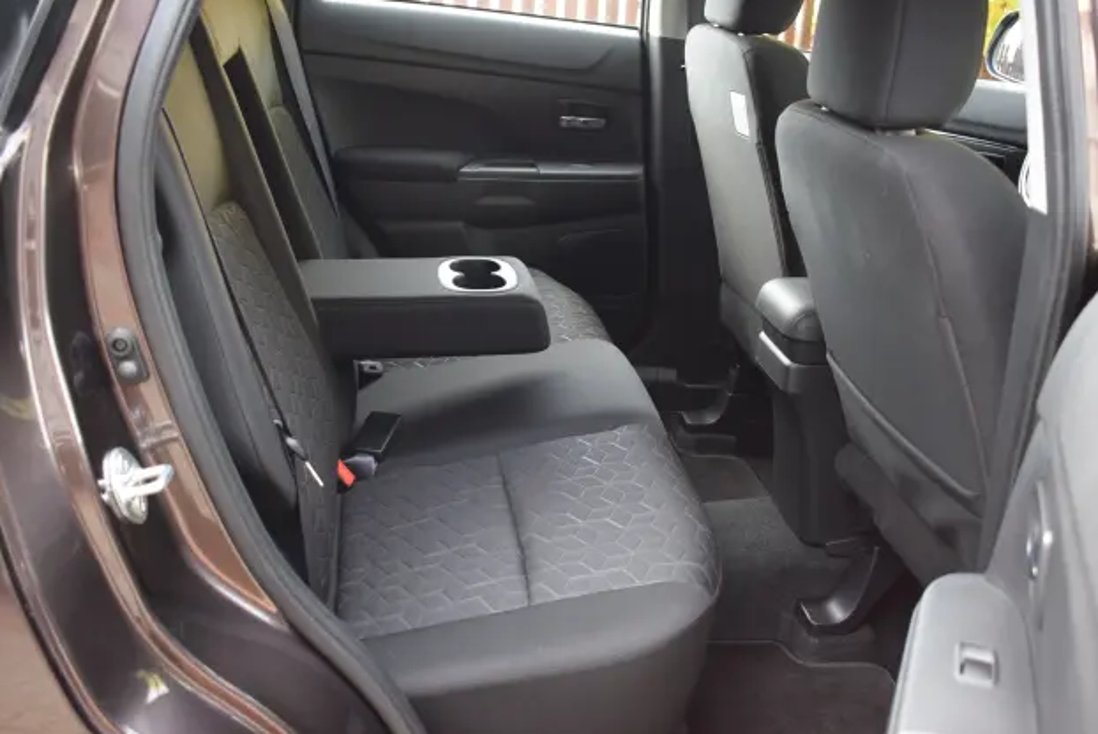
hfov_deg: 53.7
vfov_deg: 37.4
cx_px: 544
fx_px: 1084
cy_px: 358
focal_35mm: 36
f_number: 3.8
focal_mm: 23
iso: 1100
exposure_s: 1/60
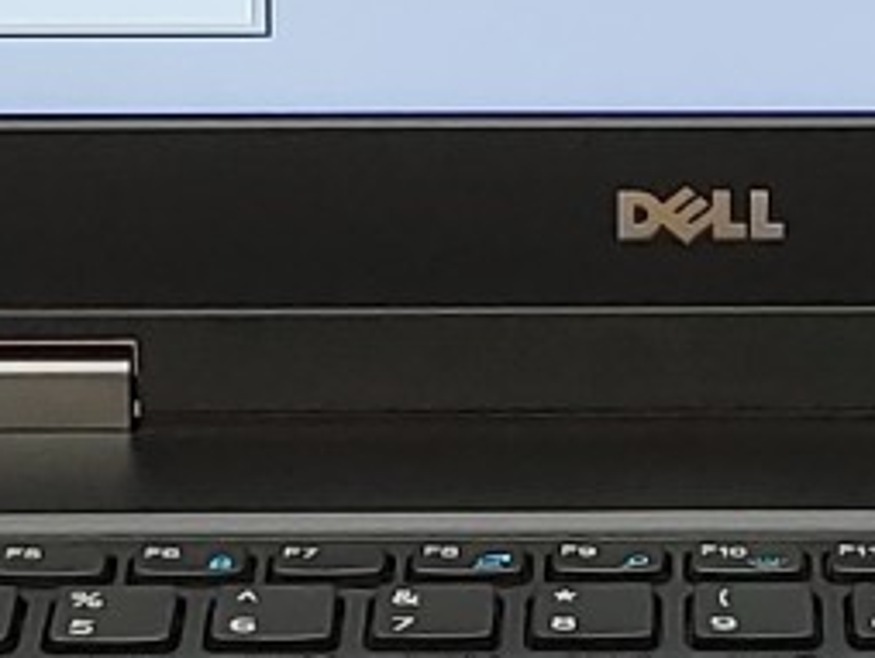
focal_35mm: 232
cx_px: 734
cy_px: 55
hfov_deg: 8.5
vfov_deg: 6.4
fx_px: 5870
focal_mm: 4.36
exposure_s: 1/60
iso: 50
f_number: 1.8
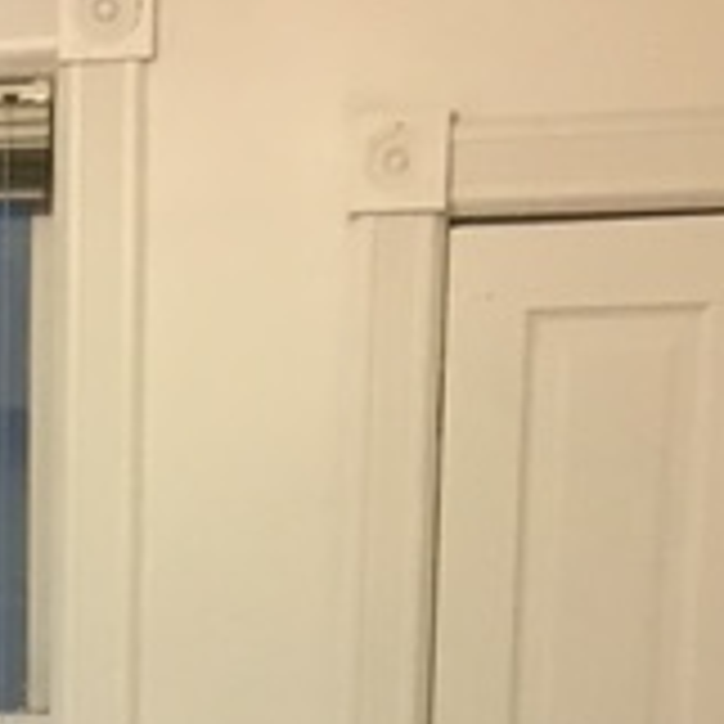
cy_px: 1003
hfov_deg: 16.5
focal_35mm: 102
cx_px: -94
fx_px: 2414
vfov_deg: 16.0
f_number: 2.2
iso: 160
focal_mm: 4.15
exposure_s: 1/30
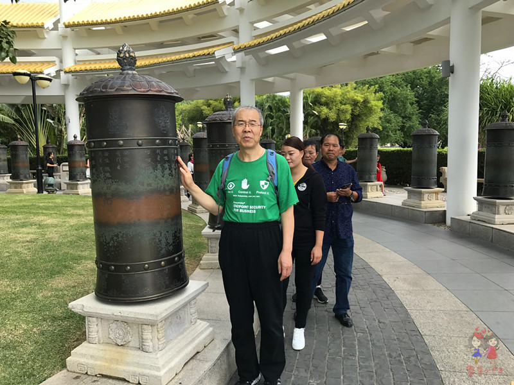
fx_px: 416
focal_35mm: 28
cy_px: 192
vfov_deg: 49.7
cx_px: 257
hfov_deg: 63.4
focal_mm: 3.99
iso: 20
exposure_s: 1/684
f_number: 1.8
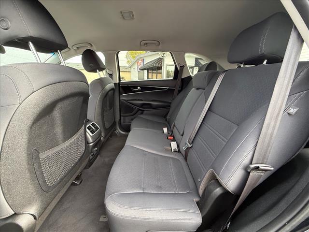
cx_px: 154
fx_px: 125
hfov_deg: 102.1
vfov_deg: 85.7
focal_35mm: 14
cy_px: 116
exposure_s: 1/99
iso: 250
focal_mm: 2.22
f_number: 2.2
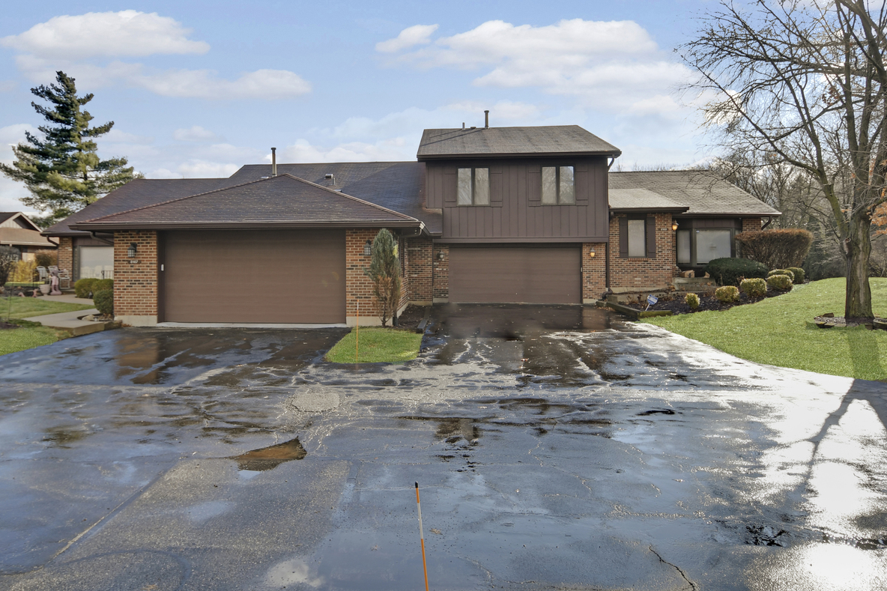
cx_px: 393
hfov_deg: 69.2
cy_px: 231
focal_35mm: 26
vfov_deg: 49.2
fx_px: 640
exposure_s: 1/8000
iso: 200
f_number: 3.8
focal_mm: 13
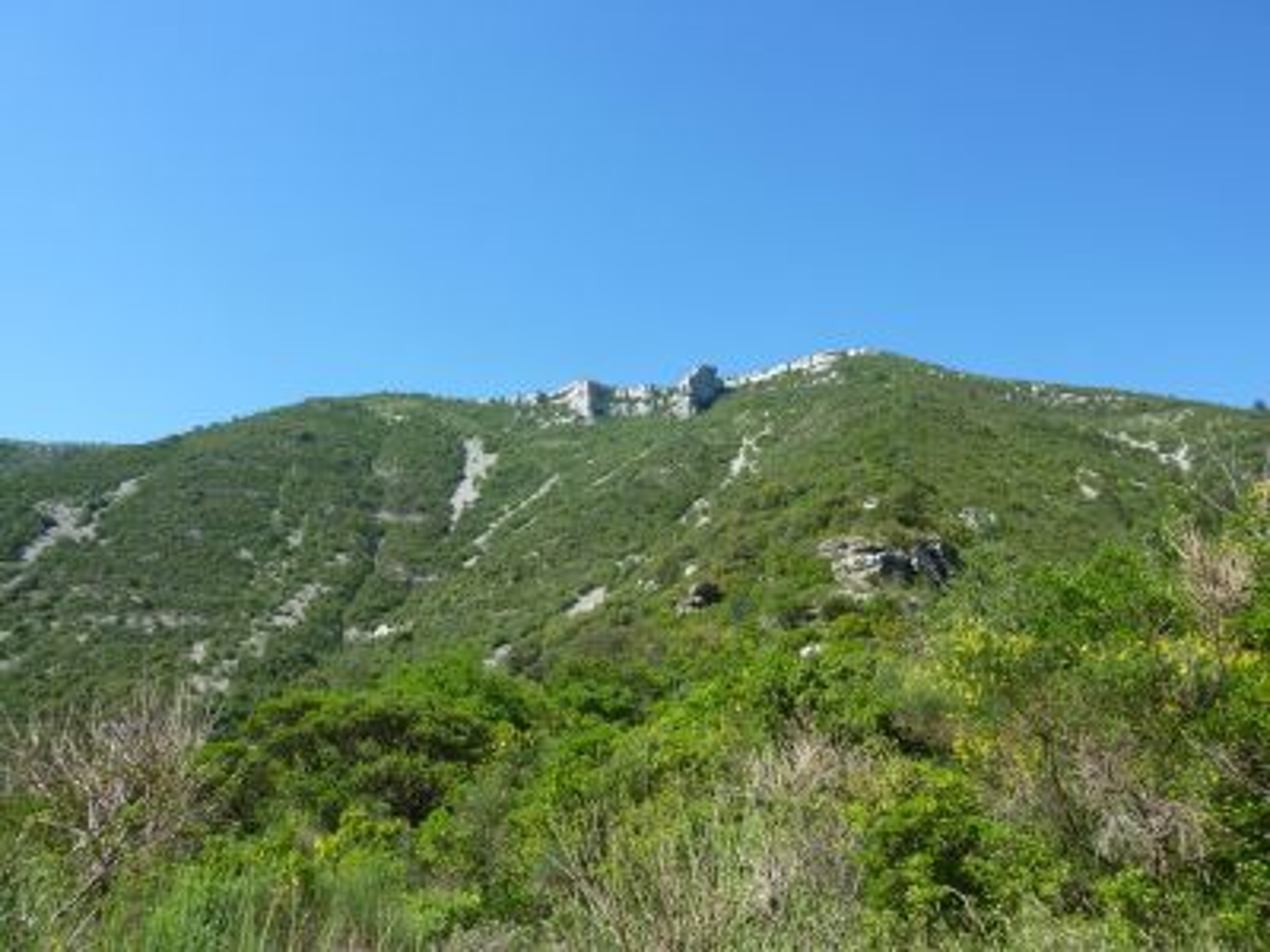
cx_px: 635
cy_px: 476
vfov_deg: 54.9
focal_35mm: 25
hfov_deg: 69.4
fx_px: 917
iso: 80
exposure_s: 1/320
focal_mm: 4.1
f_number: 4
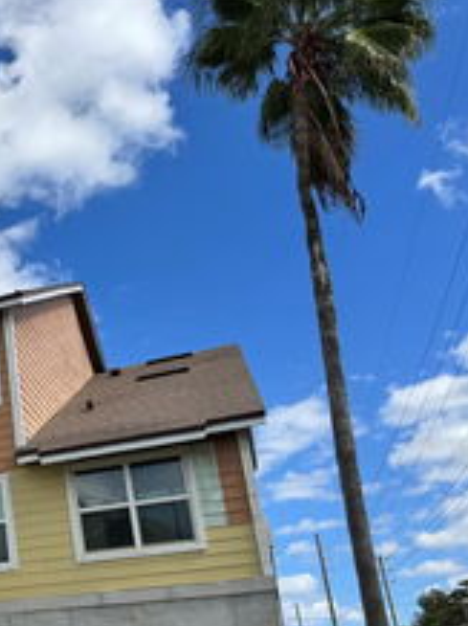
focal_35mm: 47
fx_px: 849
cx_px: -134
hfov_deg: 26.4
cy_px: 442
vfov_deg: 39.7
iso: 80
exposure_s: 1/4950
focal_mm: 6.76
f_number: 1.78
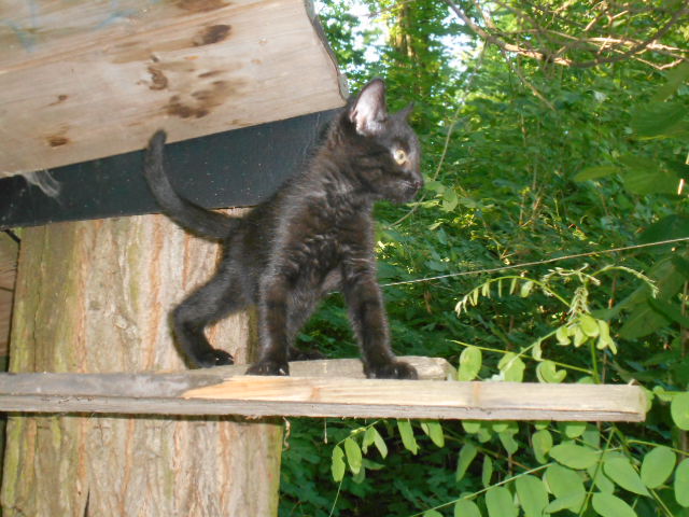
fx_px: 995
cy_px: 258
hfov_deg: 38.2
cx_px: 344
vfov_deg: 29.1
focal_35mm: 50
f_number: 4.5
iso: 640
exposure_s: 1/60
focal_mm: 8.8
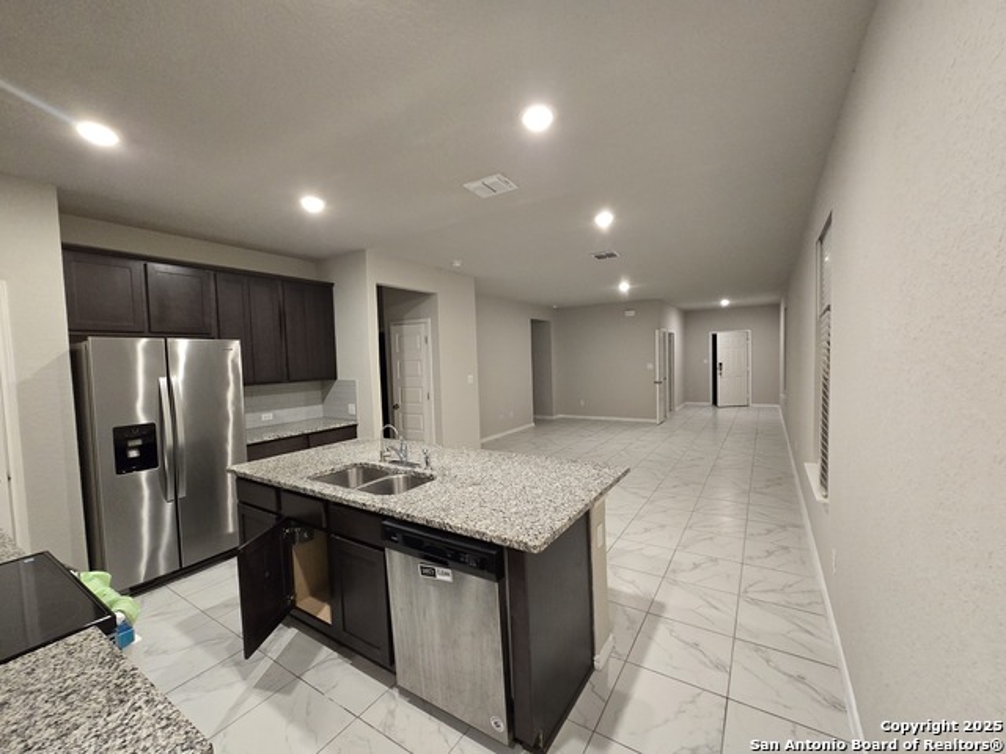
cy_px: 377
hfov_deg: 106.2
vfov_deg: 89.9
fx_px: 378
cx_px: 503
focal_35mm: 13
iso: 500
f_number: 2.2
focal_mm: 2.2
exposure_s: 1/60
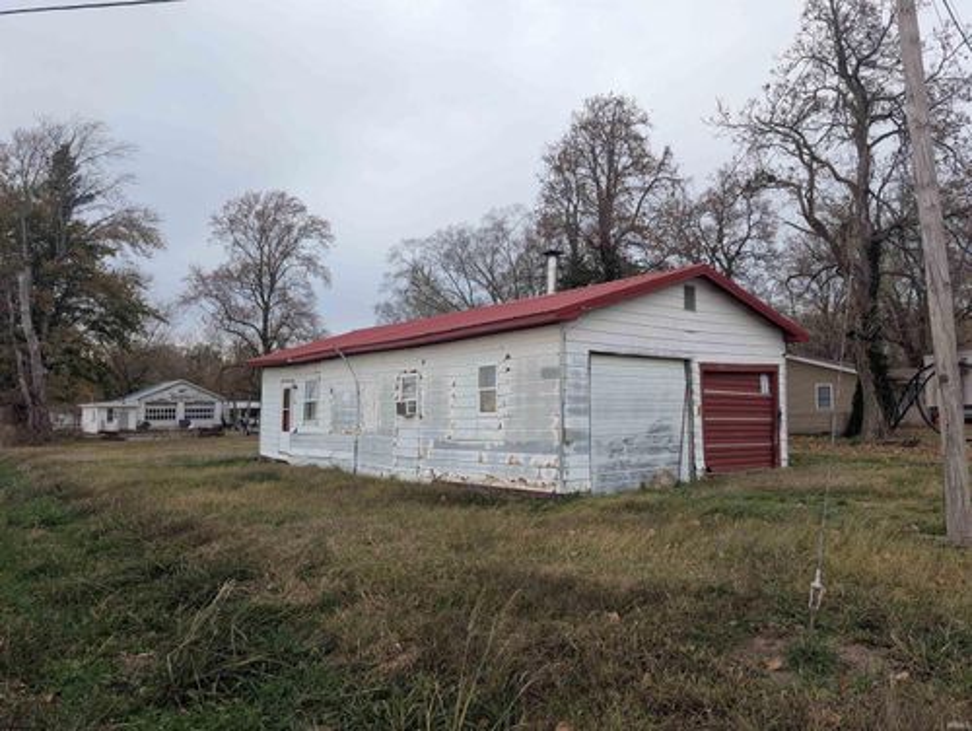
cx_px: 486
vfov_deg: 56.9
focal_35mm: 24
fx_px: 675
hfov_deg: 71.5
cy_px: 366
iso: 34
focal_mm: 6.9
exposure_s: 1/123
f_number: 1.68
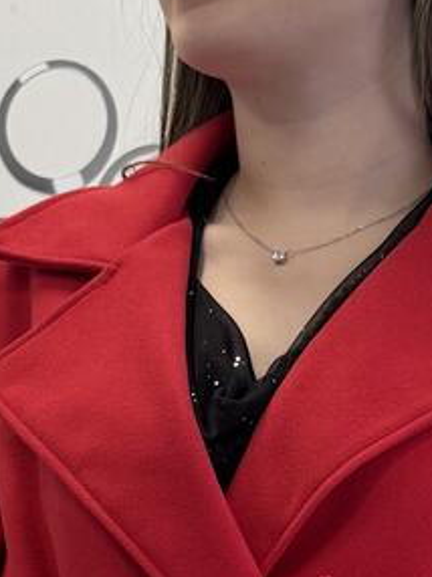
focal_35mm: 126
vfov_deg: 14.5
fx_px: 2100
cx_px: 193
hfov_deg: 11.7
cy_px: 900
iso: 100
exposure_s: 1/100
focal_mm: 6.76
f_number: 1.78
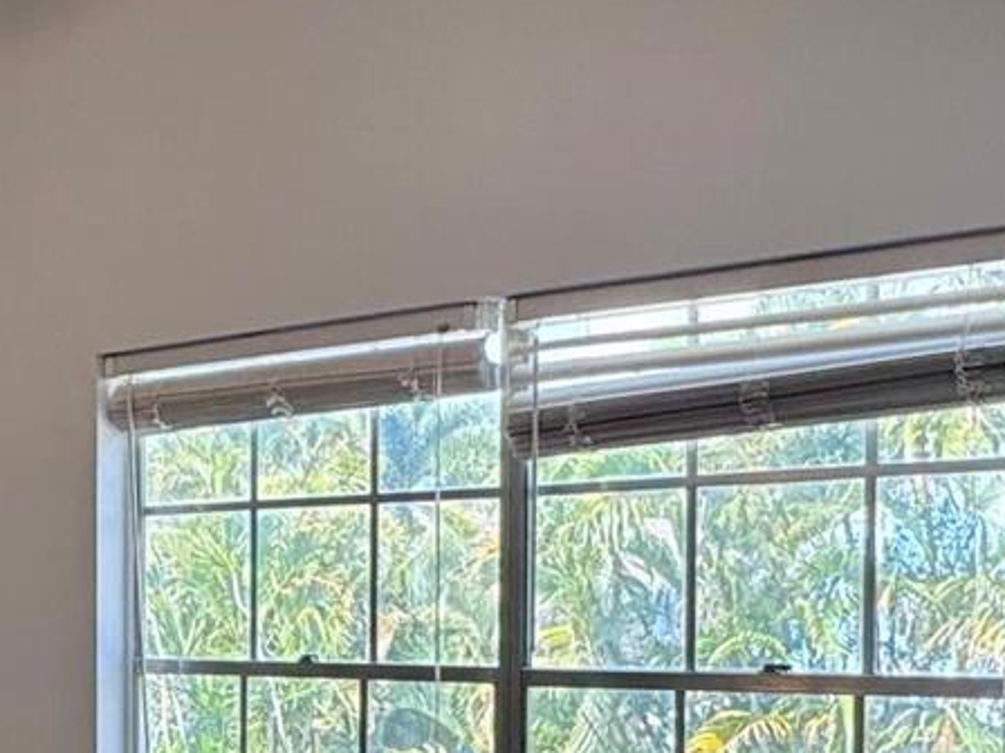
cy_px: 690
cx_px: 70
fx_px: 1858
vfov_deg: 22.3
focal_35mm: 64
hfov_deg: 28.9
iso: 50
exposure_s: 1/120
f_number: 2.2
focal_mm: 2.22
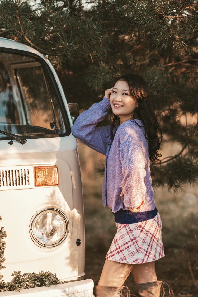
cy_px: 148
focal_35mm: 85
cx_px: 99
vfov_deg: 23.9
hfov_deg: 16.1
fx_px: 701
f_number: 1.6
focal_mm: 85
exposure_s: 1/1000
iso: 320
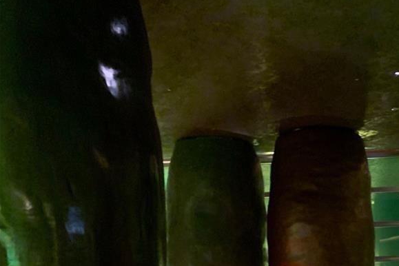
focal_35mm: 56
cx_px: 309
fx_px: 621
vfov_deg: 22.3
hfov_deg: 34.7
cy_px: 323
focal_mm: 4.25
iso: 640
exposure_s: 1/30
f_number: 1.8
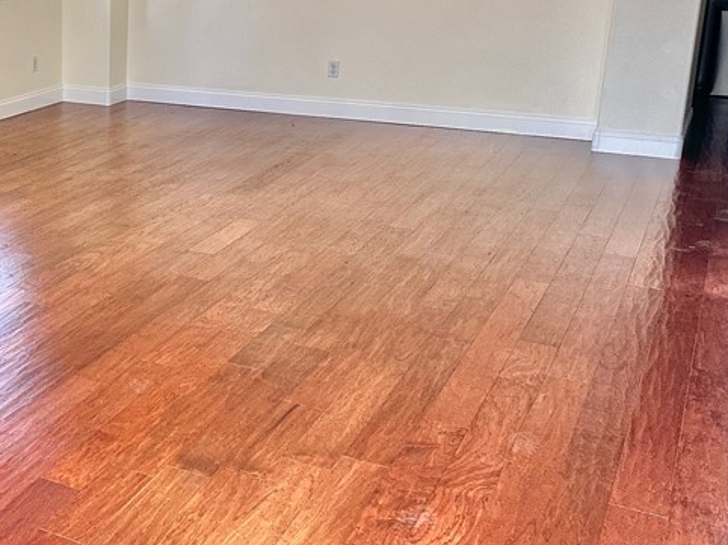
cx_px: -8
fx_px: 1072
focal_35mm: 51
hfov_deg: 34.1
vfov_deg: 28.4
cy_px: 187
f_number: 1.78
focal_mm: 6.86
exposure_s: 1/60
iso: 250
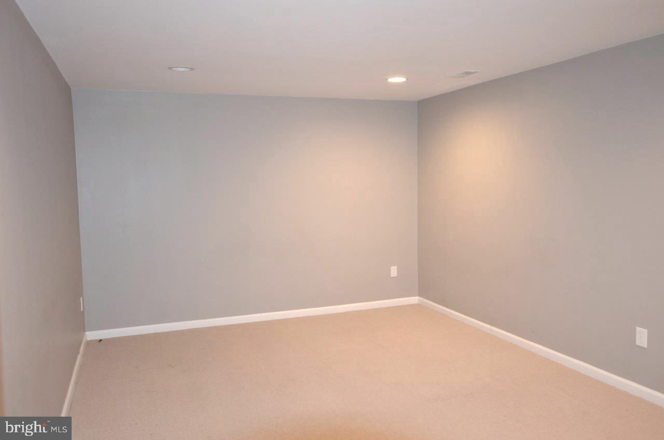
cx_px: 332
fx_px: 552
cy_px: 220
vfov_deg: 43.4
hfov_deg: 62.0
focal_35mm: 30
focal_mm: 20
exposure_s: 1/60
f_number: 3.5
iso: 1250
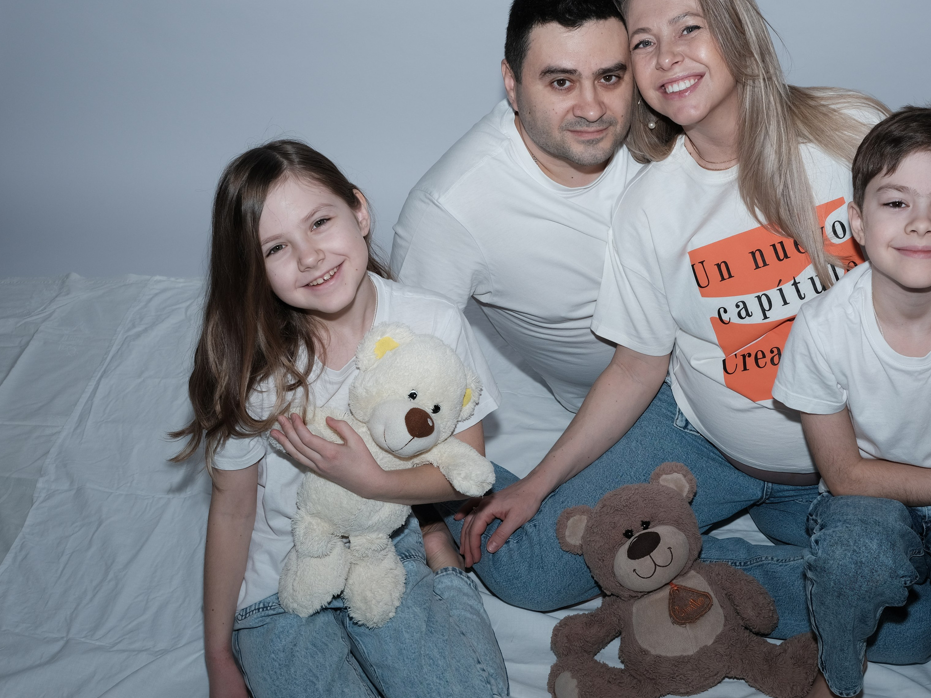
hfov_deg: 35.9
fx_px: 1425
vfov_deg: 27.5
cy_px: 338
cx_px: 612
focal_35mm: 53
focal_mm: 27
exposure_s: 1/250
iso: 160
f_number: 6.4
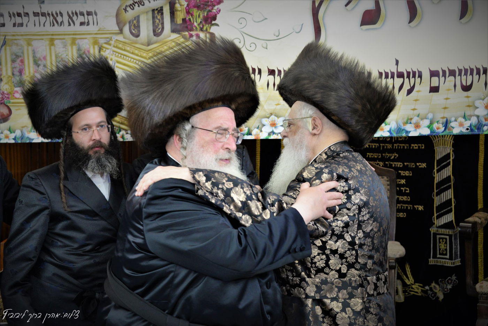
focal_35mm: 62
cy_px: 163
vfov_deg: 21.9
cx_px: 244
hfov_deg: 32.4
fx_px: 841
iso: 1600
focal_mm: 62
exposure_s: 1/60
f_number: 5.6
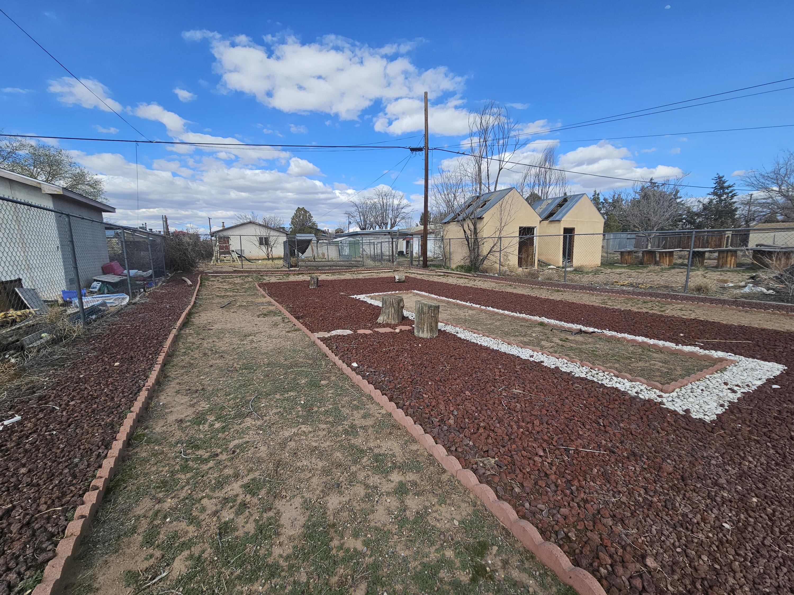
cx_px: 397
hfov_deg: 106.2
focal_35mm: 13
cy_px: 298
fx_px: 298
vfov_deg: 89.9
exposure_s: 1/2122
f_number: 2.2
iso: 50
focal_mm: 2.2
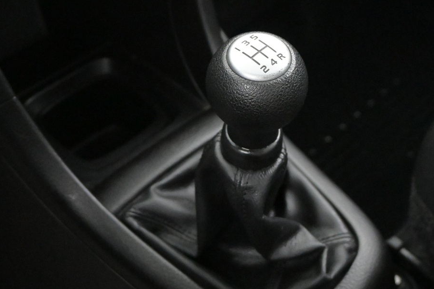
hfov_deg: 33.9
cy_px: 66
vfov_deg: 22.7
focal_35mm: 59
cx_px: 248
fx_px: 711
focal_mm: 22
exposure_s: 1/40
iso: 9000
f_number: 4
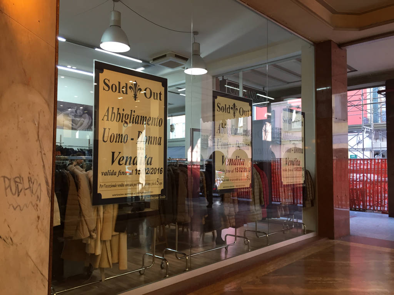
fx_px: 330
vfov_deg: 48.2
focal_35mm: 29
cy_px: 148
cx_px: 197
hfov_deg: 61.7
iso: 50
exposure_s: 1/33
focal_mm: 4.15
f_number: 2.2
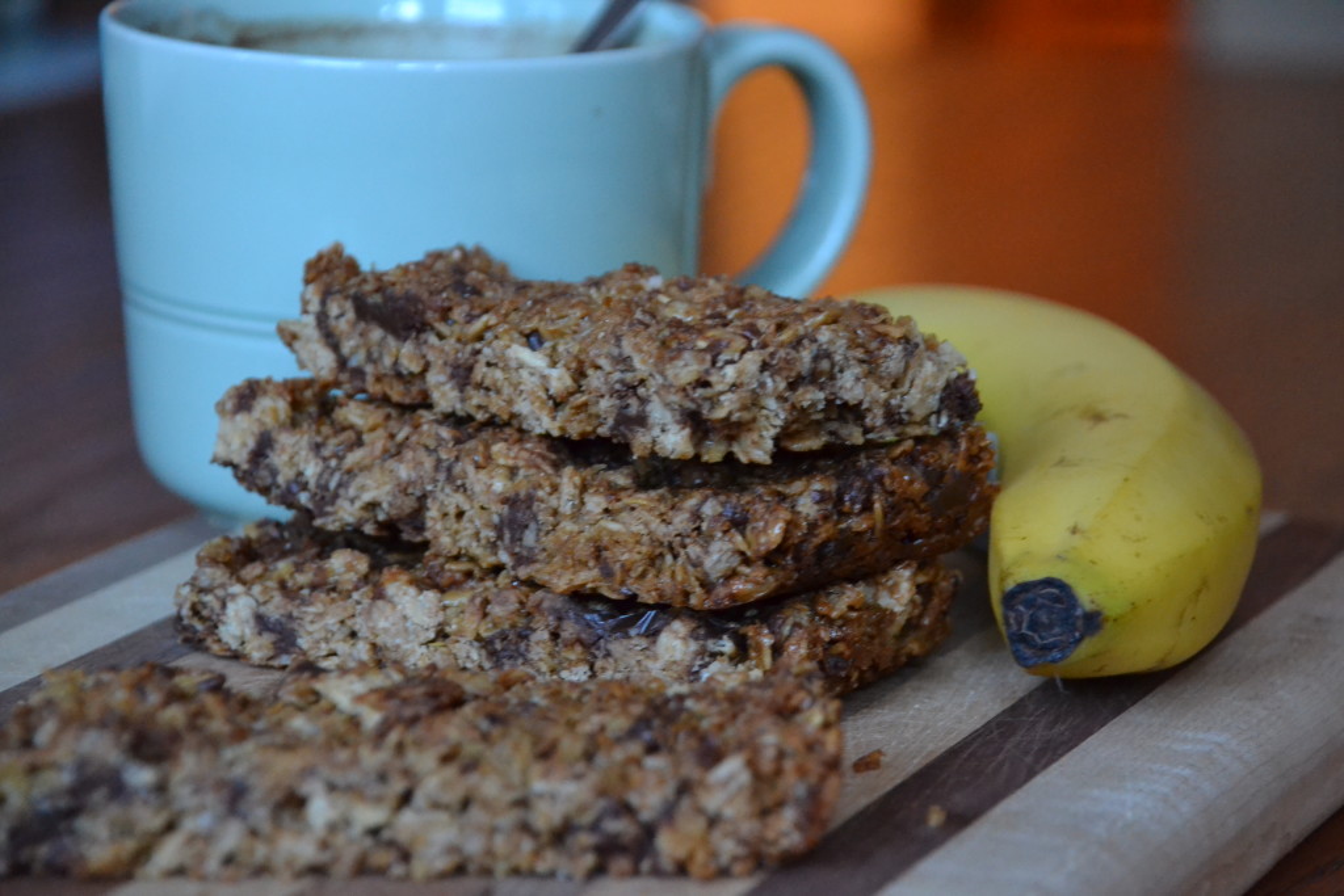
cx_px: 672
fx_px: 5880
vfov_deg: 8.7
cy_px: 448
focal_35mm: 158
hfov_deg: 13.0
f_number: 5.6
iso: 3200
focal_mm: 105
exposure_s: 1/25
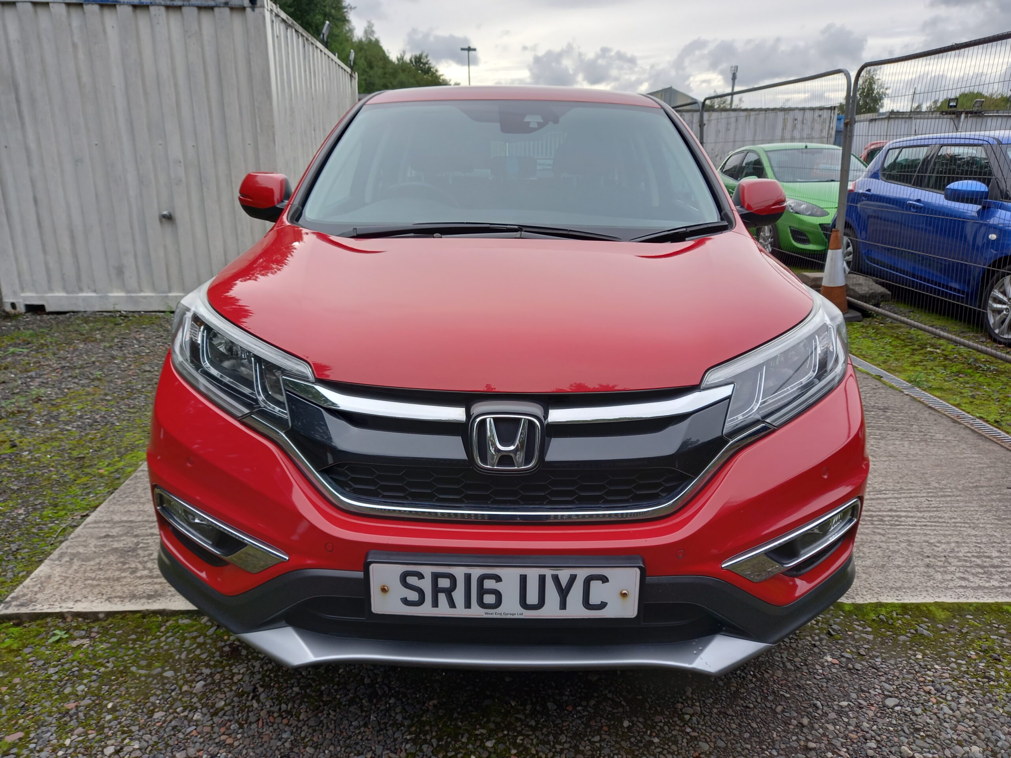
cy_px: 379
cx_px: 506
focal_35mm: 25
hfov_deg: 69.4
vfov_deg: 54.9
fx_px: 730
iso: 32
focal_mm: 4.6
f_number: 2
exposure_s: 1/120
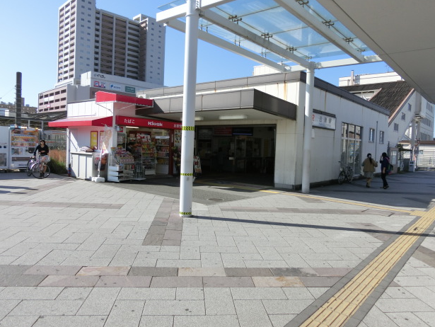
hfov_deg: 67.2
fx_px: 327
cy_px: 160
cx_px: 226
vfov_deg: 53.1
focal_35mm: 26
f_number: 3.5
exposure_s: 1/800
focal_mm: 4.5
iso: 80
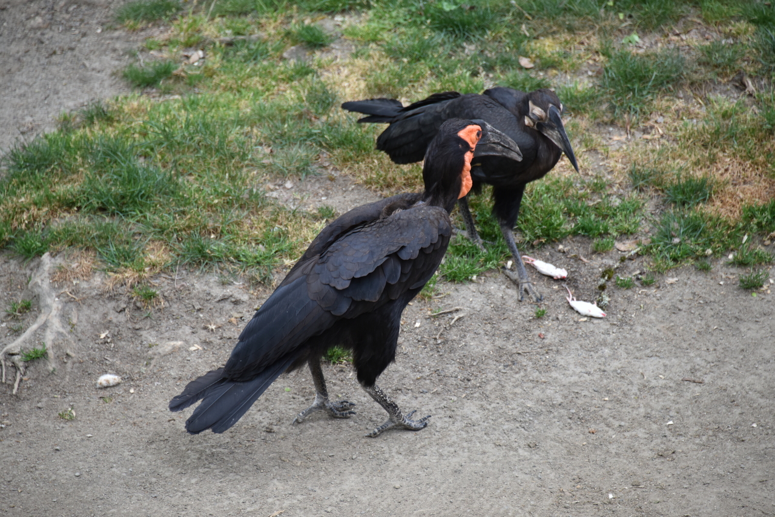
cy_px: 258
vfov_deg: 5.5
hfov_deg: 8.2
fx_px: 5383
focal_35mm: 250
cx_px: 388
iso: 800
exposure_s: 1/500
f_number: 5.6
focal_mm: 250
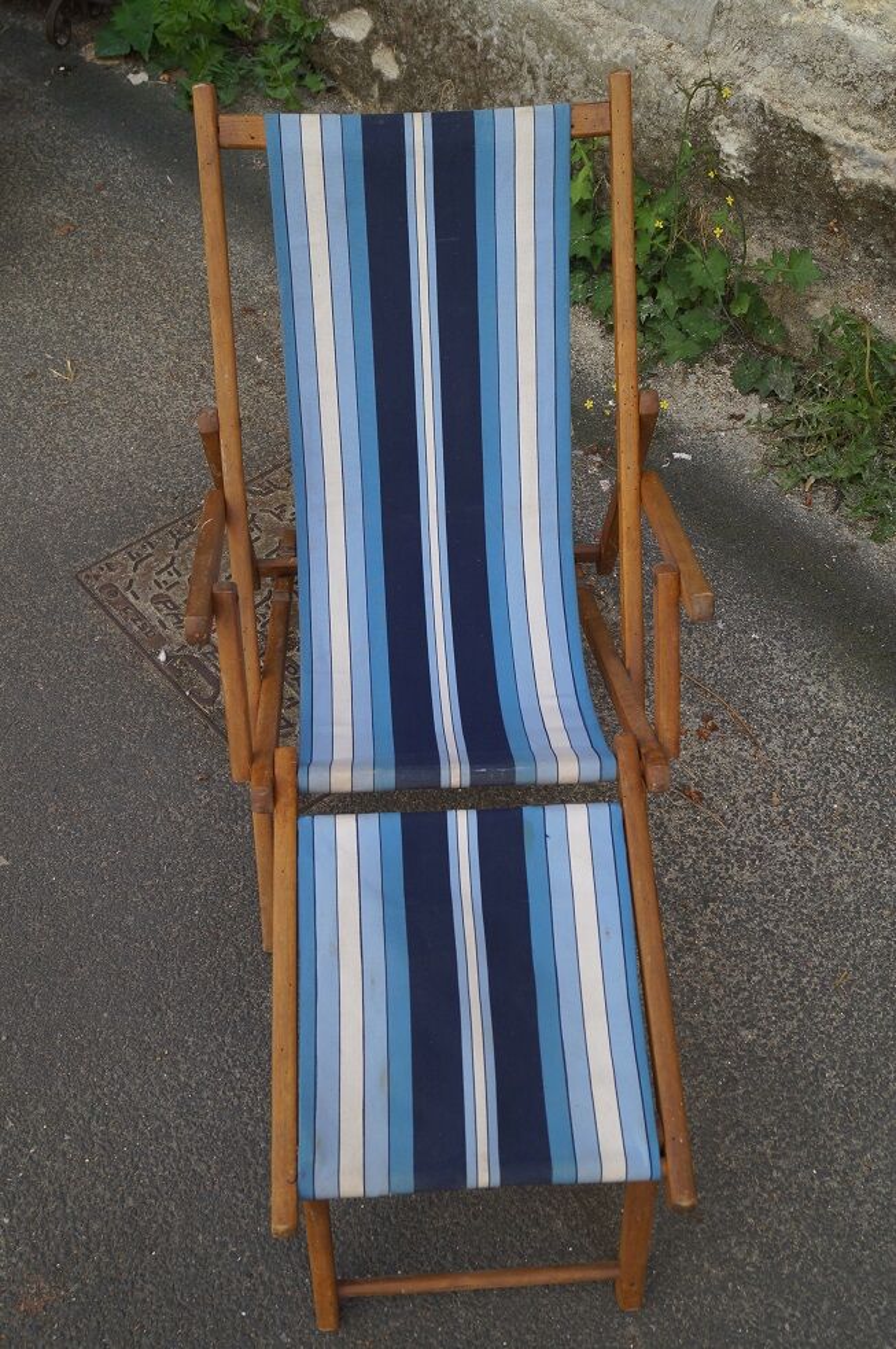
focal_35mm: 36
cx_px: 448
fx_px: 1347
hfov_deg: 36.8
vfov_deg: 53.2
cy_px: 674
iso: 100
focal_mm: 24
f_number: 6.3
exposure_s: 1/160
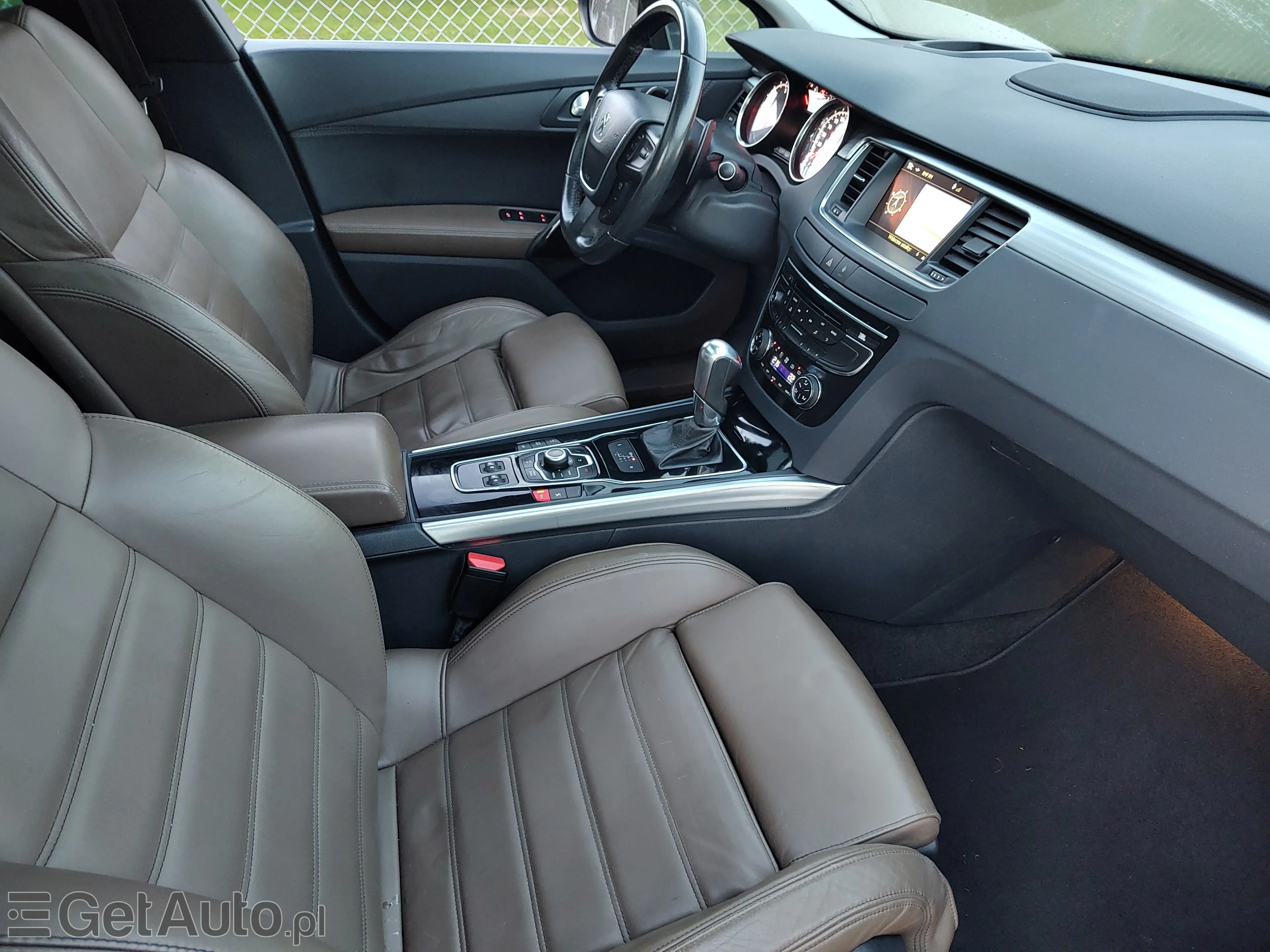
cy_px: 476
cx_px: 635
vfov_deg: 58.9
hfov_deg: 73.9
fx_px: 844
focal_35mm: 23
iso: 875
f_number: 1.8
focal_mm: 5.56
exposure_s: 1/33.3
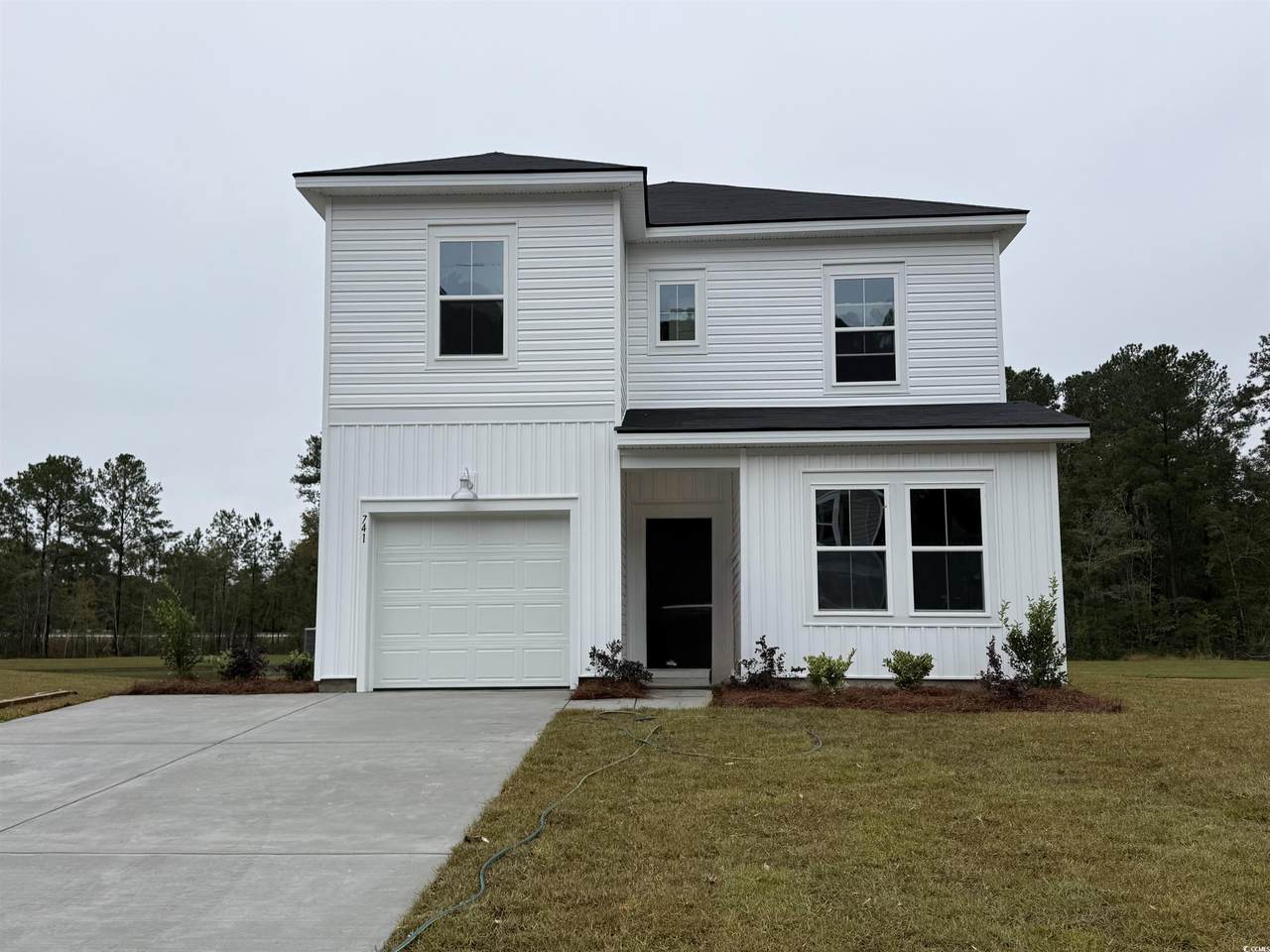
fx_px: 881
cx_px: 635
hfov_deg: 71.6
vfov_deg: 56.8
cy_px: 476
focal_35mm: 24
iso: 80
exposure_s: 1/1770
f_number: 1.78
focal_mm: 6.76
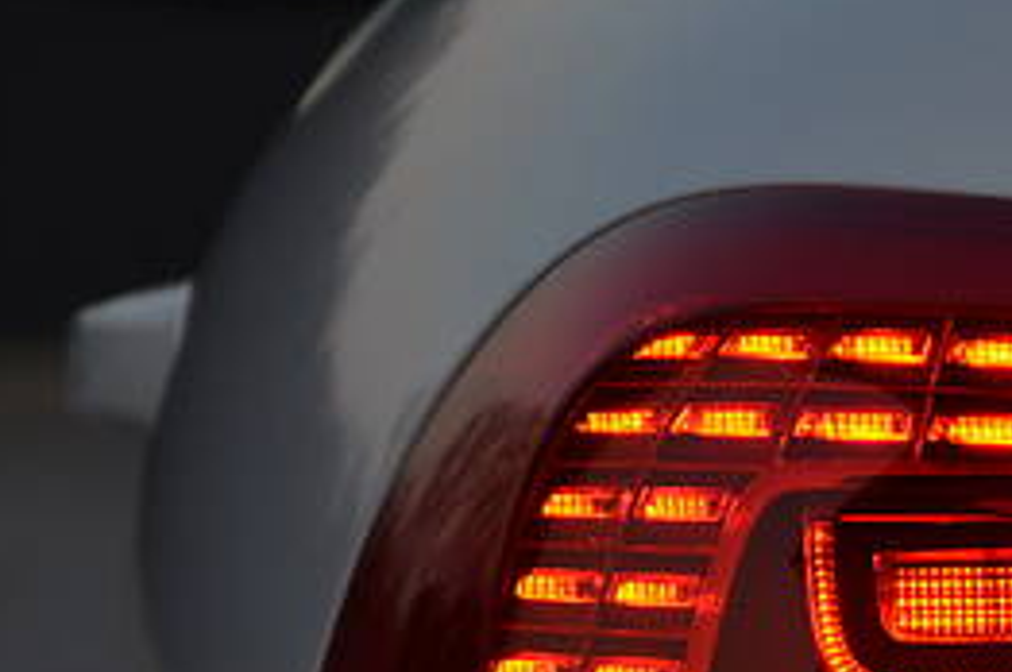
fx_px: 13491
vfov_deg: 2.9
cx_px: 1336
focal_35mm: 481
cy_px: 664
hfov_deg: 4.3
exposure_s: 1/160
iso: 200
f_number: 6.3
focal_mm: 105
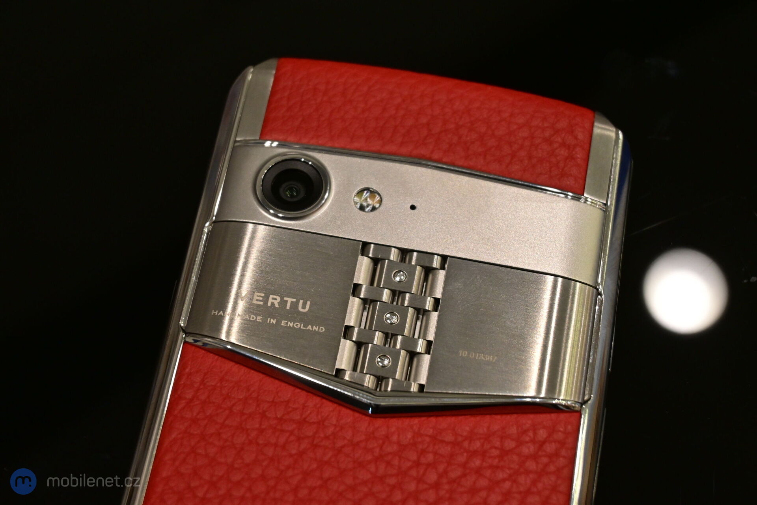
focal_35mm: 75
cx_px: 378
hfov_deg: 27.0
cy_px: 252
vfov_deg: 18.2
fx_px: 1577
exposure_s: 1/80
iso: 640
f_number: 6.3
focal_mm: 50
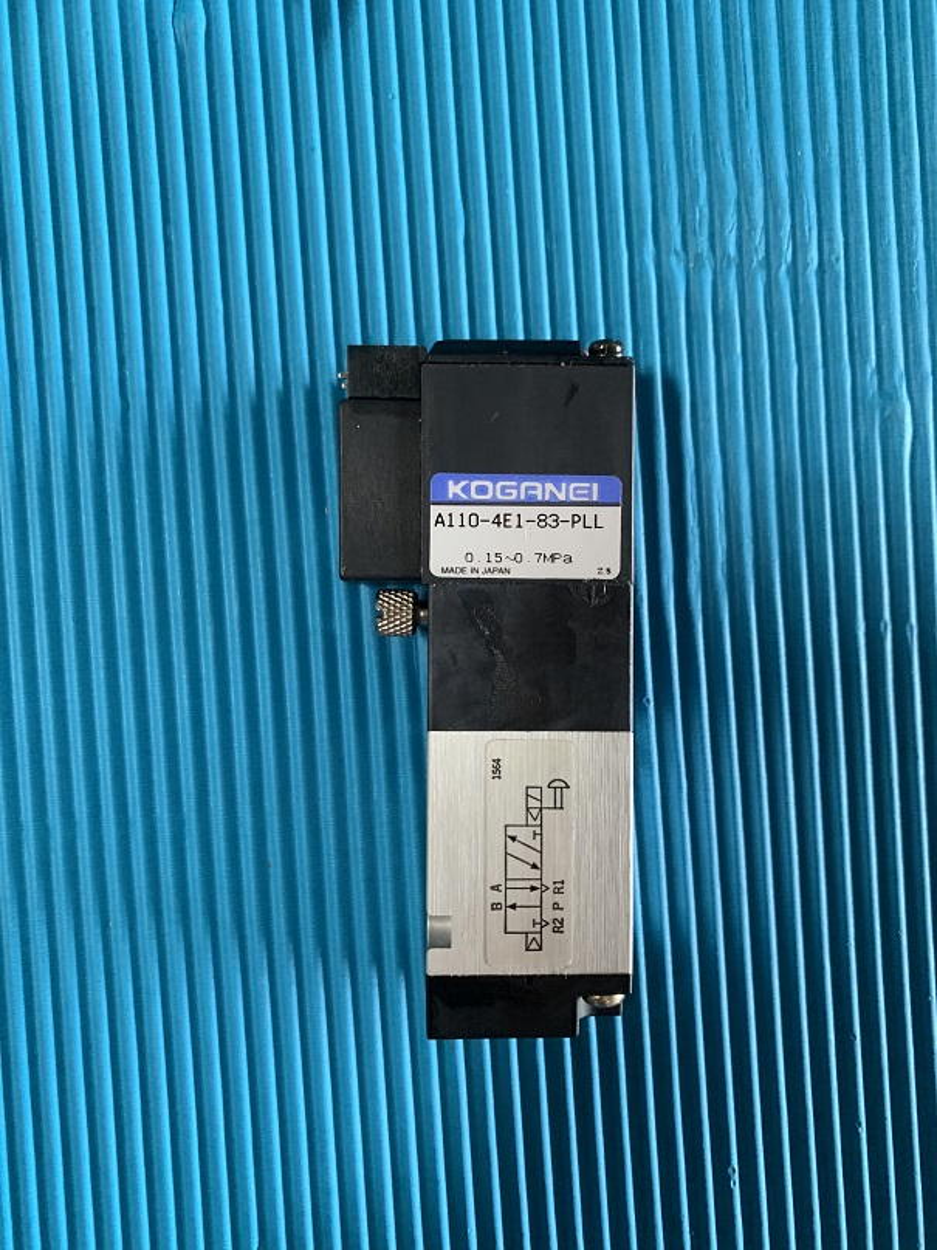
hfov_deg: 53.1
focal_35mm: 26
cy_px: 625
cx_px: 468
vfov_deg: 67.3
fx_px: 939
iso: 250
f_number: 1.8
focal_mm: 4.25
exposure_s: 1/60
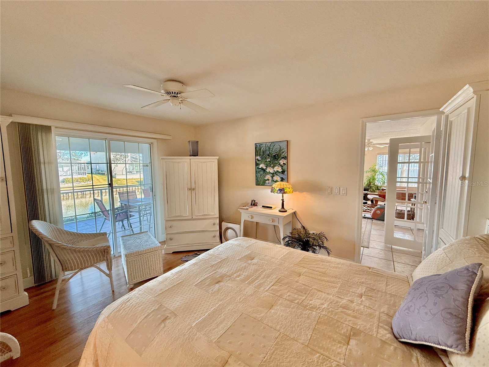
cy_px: 184
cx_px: 244
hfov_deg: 102.1
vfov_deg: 85.7
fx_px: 198
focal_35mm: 14
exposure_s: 1/120
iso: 320
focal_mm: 2.22
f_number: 2.2
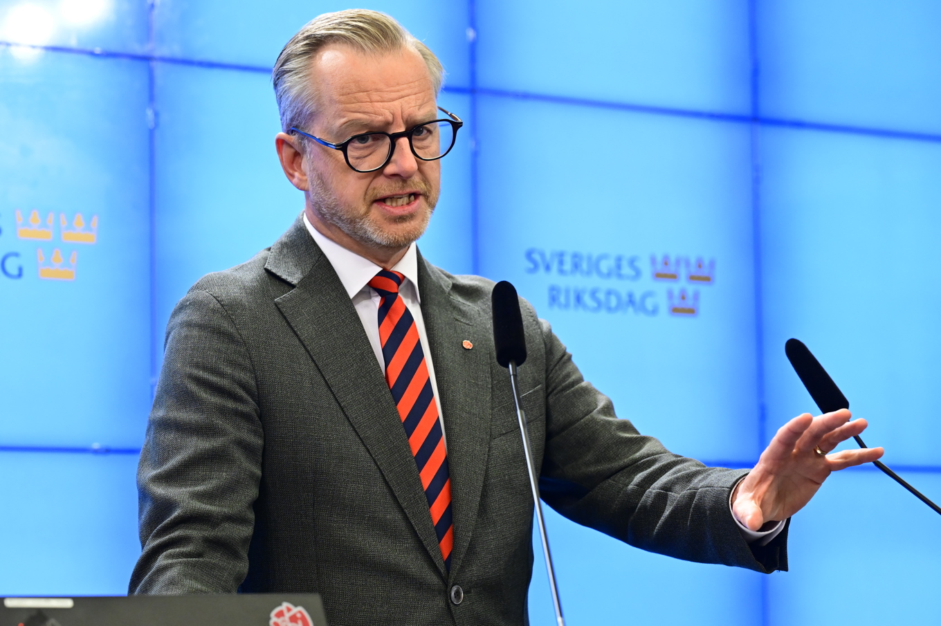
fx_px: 2638
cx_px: 470
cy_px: 313
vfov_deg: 13.5
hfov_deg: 20.2
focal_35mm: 101
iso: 2500
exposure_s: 1/250
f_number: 4.5
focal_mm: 101
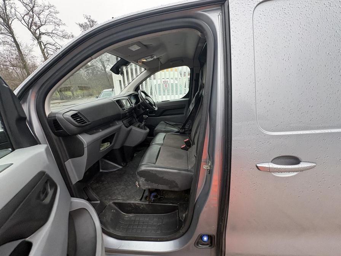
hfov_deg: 102.1
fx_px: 138
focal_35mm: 14
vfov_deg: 85.7
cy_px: 128
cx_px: 170
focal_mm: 2.22
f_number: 2.2
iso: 100
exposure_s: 1/99
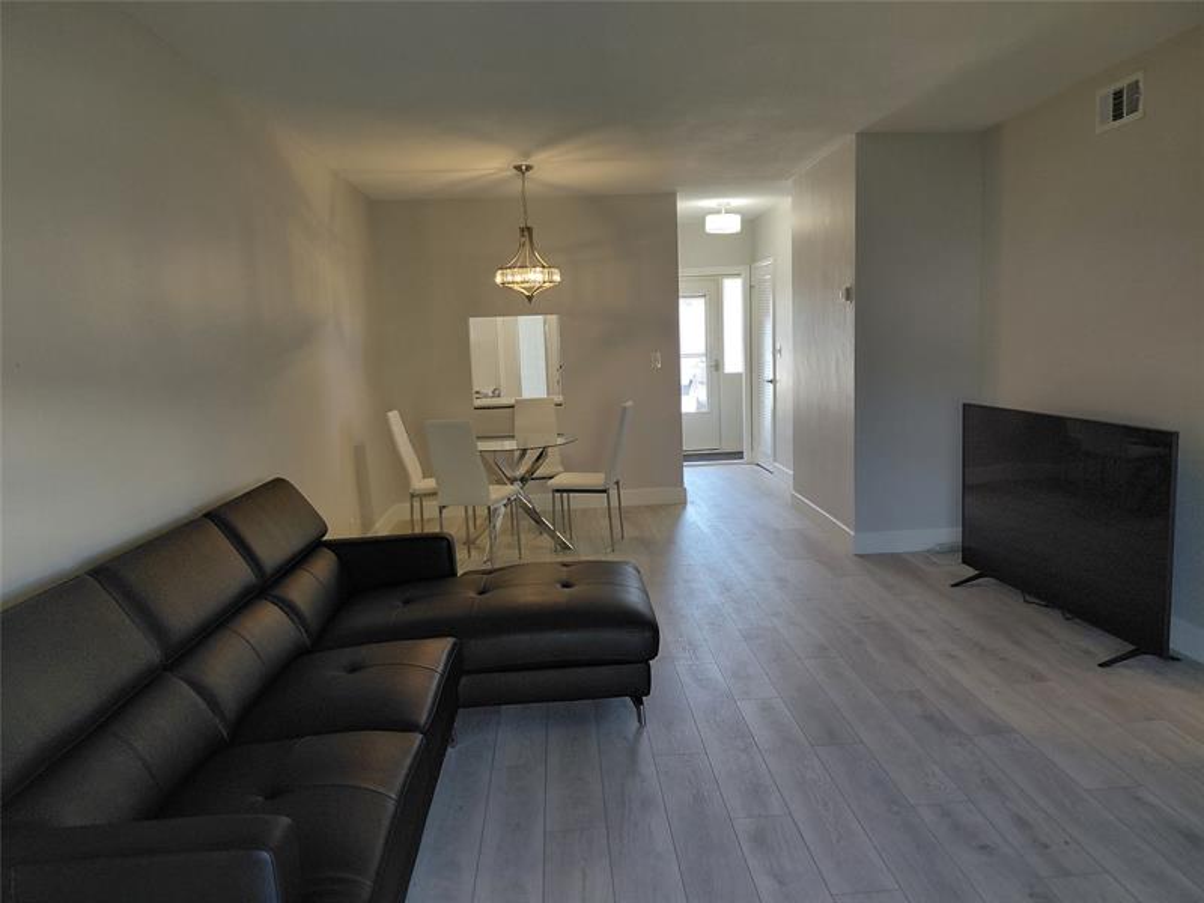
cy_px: 452
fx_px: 870
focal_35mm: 25
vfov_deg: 54.9
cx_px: 602
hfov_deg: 69.4
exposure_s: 1/120
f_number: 1.8
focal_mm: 4.69
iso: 200
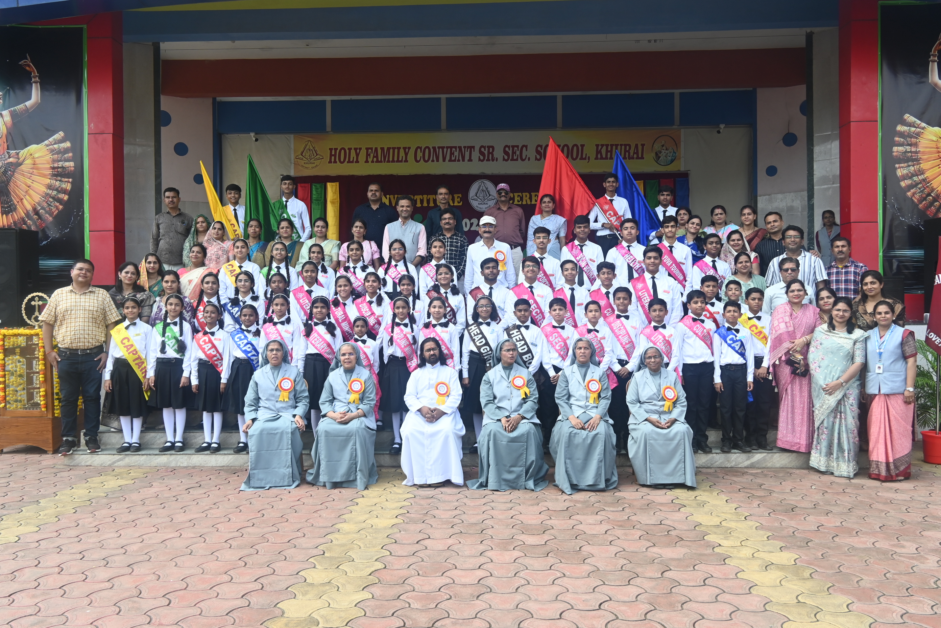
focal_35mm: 31
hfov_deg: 60.7
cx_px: 470
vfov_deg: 42.6
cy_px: 314
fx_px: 804
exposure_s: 1/250
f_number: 5.6
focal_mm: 20.5
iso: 200
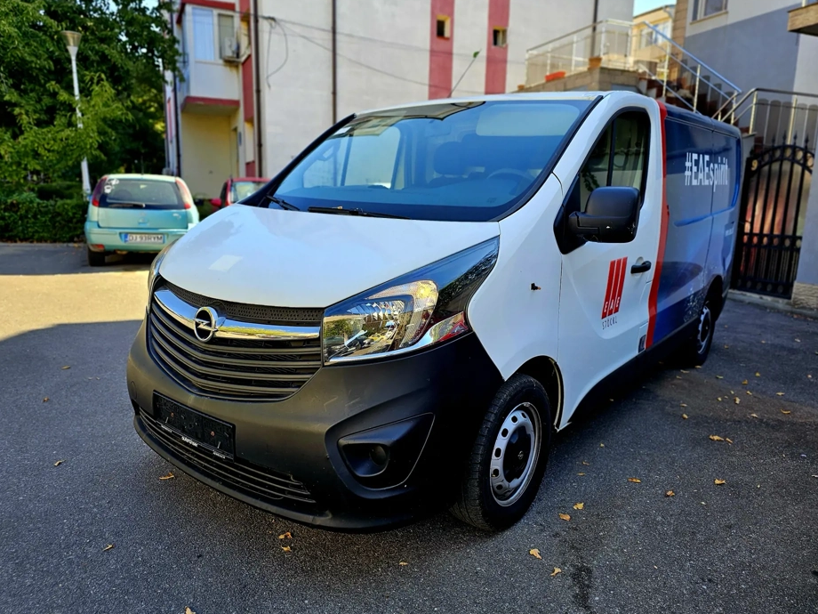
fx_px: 591
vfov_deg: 54.9
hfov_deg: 69.4
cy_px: 320
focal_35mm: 25
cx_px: 415
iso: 10
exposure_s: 1/104
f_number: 1.7
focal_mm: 6.3
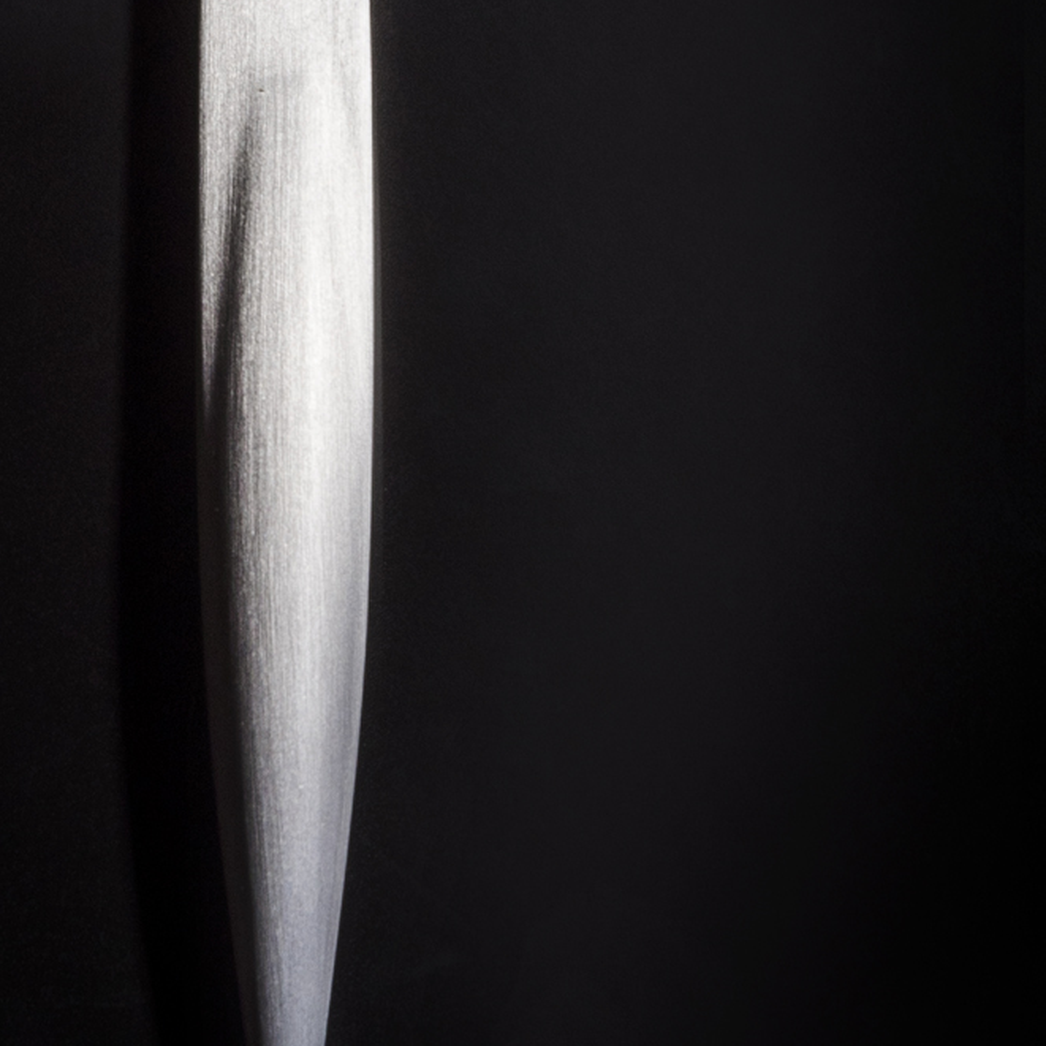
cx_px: 284
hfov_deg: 12.9
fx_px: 4615
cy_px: 166
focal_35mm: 135
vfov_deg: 12.9
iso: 160
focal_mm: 70
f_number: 16
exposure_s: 1/200
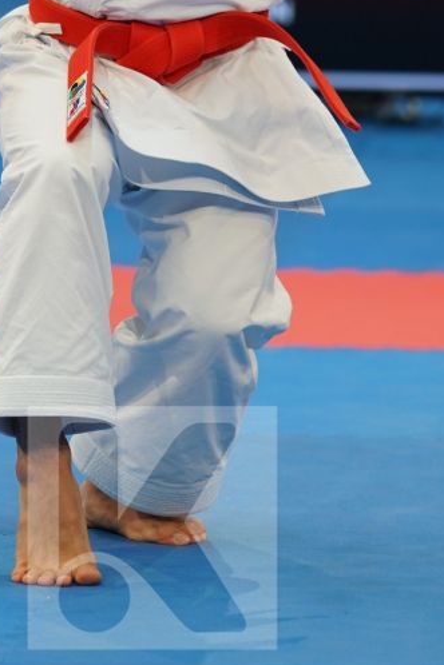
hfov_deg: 2.9
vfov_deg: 4.3
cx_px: 152
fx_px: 8916
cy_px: 53
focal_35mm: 482
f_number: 2.8
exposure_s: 1/500
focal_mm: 200
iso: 800
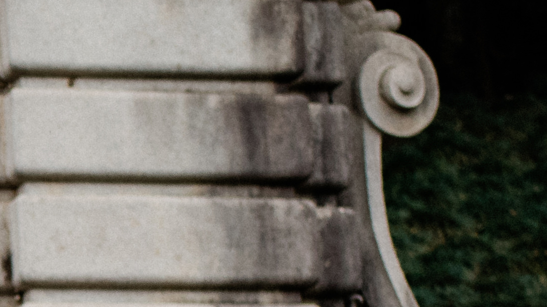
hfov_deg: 10.0
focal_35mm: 203
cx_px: -477
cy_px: 488
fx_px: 2944
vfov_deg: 5.9
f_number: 2.8
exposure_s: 1/500
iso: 720
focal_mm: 35
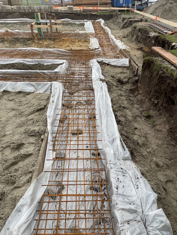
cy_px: 118
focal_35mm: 26
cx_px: 88
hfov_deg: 53.1
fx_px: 177
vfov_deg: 67.3
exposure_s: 1/219
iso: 32
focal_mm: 4.2
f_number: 1.6
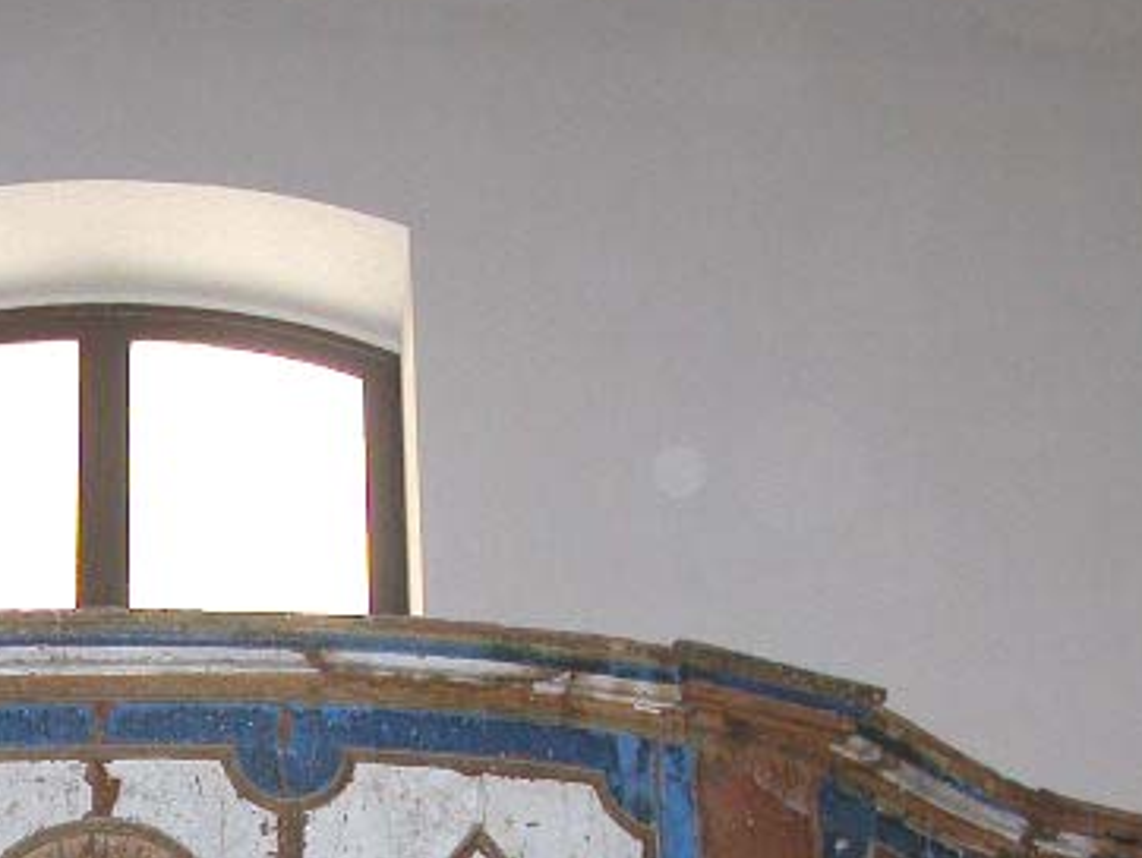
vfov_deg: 14.4
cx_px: 76
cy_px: 1063
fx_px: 3268
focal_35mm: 99
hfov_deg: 19.4
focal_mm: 8.9
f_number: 2.8
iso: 200
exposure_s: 1/60
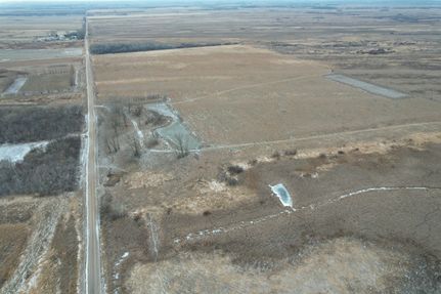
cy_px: 147
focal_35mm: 22
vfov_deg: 57.2
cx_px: 220
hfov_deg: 78.6
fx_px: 269
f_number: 2.8
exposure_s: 1/100
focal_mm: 8.38
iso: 100
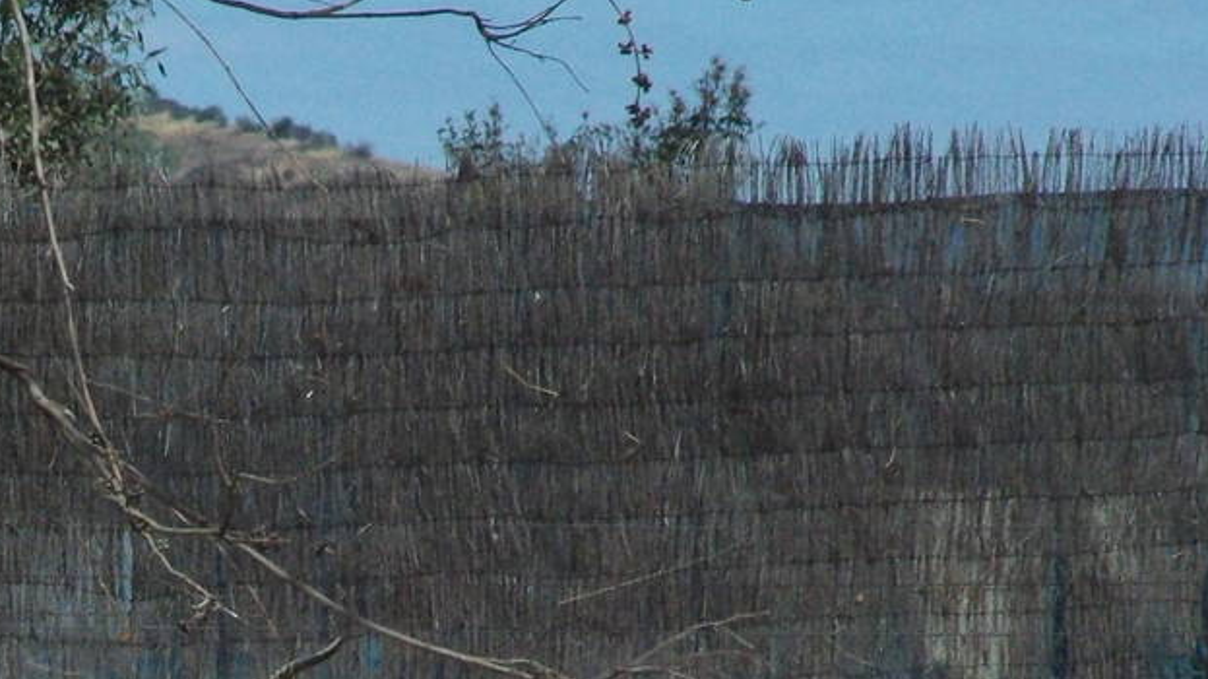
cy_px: 818
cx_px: 111
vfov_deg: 1.9
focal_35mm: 625
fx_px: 20014
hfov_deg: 3.5
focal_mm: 155
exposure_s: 1/2000
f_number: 13
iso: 1600
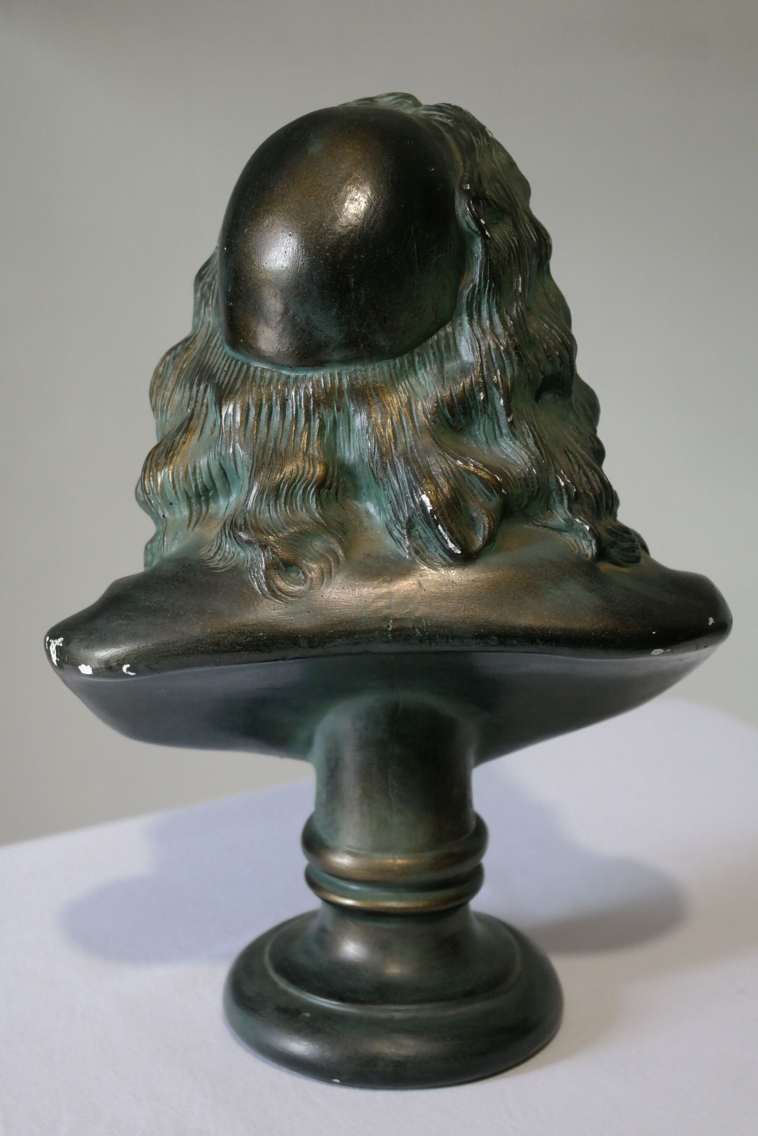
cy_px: 568
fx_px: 1832
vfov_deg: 34.5
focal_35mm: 58
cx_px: 379
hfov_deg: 23.4
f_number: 5
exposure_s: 1/60
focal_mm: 38
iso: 1600
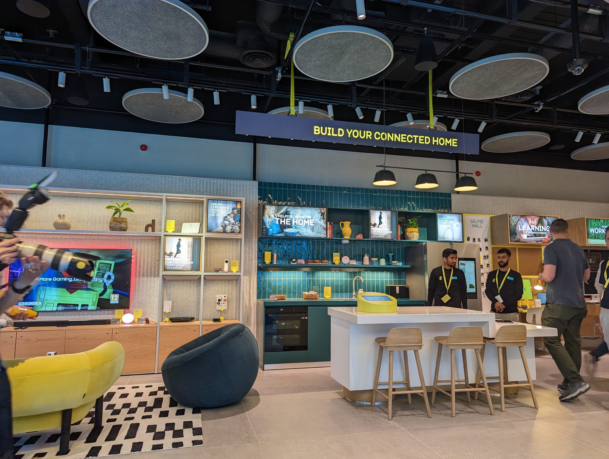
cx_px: 304
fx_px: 423
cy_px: 230
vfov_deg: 56.9
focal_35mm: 24
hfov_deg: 71.5
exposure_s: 1/56
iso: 44
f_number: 1.85
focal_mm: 6.81
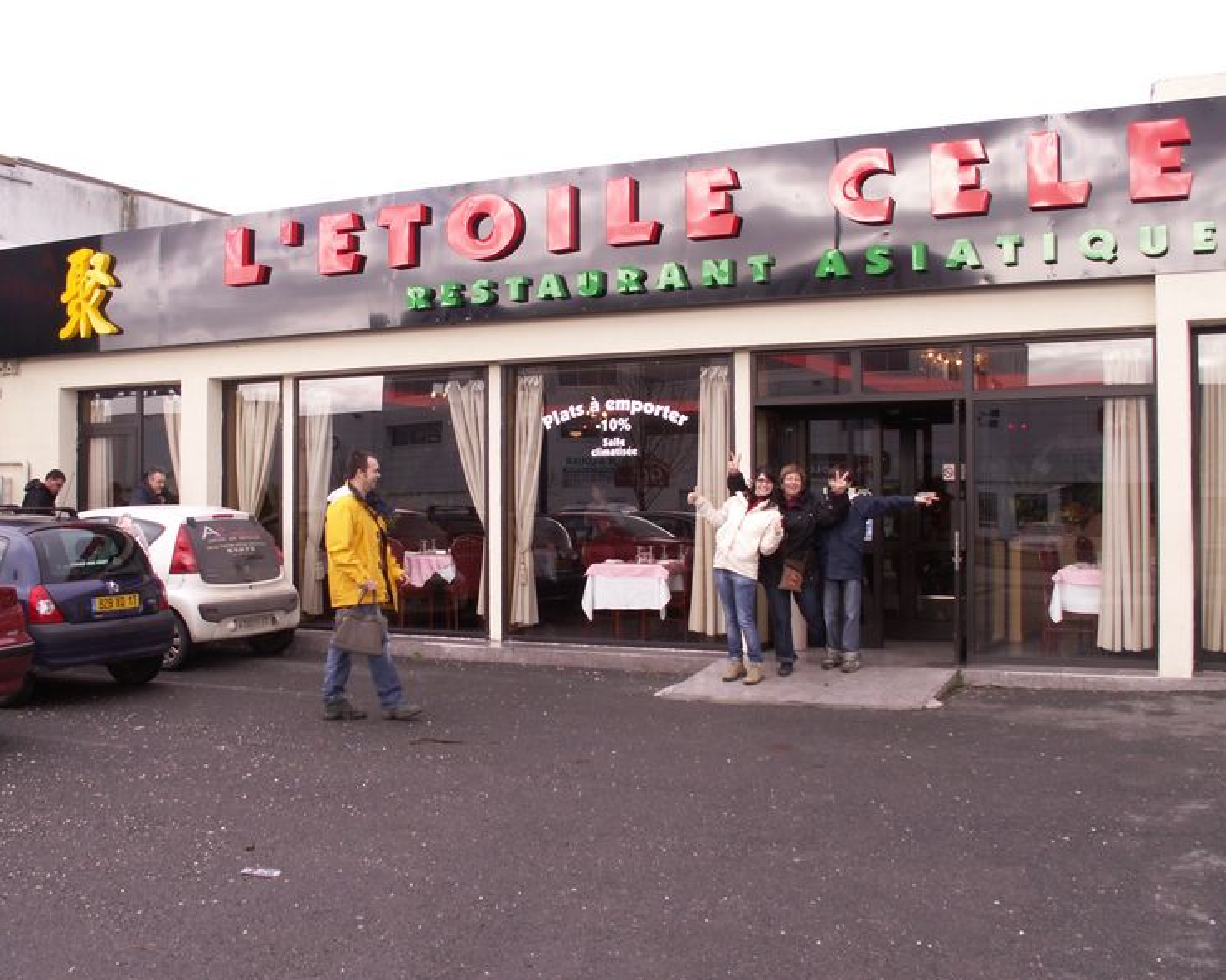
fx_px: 1342
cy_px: 491
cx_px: 581
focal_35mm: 37
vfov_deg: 40.1
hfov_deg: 49.1
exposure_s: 1/100
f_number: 4.5
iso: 50
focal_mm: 5.86
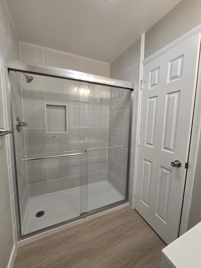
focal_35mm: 13
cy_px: 134
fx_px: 101
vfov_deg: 106.2
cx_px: 100
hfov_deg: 89.9
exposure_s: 1/60
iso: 64
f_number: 2.2
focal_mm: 2.2
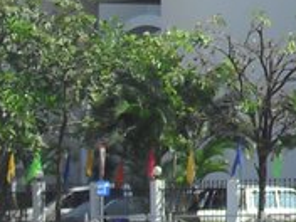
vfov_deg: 4.6
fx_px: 2736
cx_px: 607
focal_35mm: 320
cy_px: -254
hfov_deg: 6.0
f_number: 9.7
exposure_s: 1/125
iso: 100
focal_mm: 9
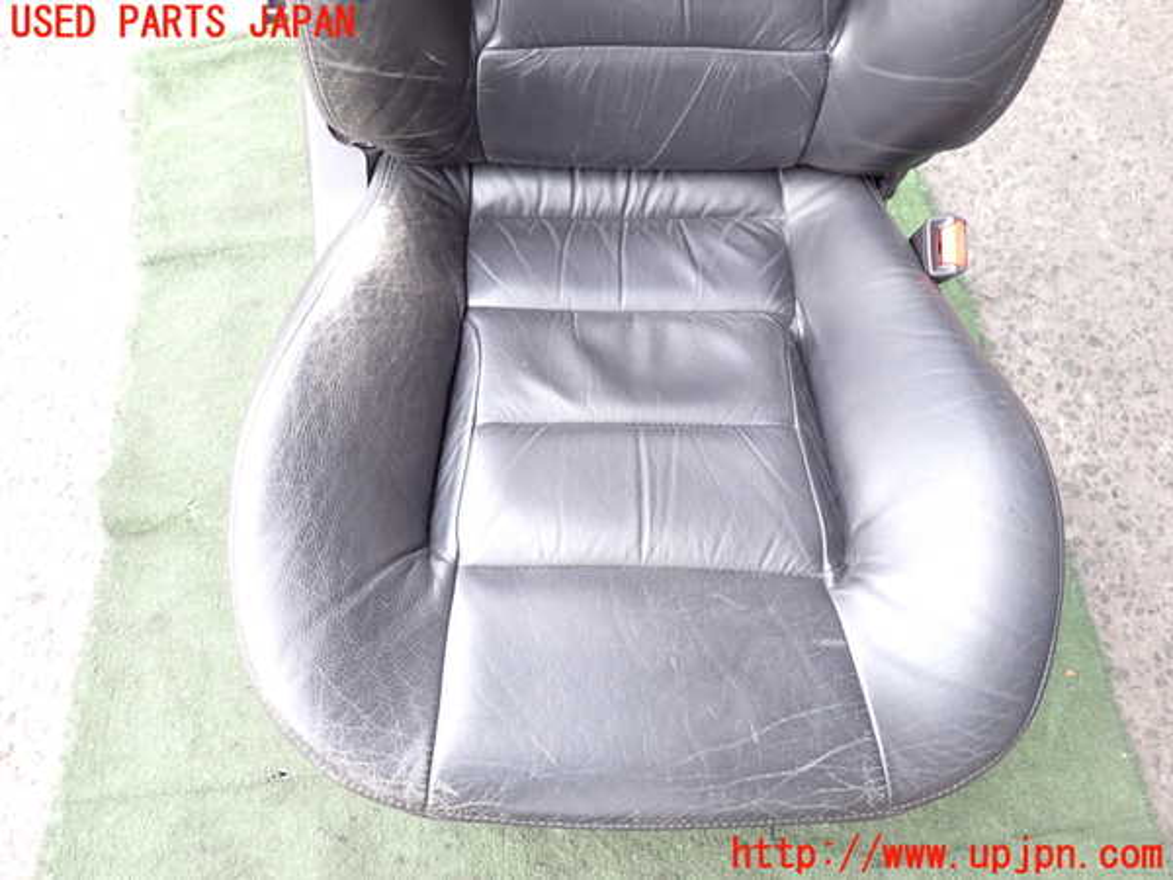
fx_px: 847
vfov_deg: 54.9
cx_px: 586
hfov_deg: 69.4
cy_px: 440
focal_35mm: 25
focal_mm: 4.5
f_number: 2
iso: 200
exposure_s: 1/60
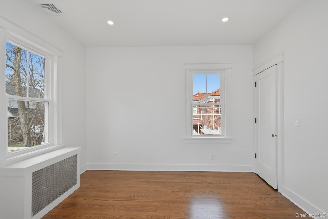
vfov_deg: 77.3
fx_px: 137
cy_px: 110
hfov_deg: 100.4
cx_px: 164
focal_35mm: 15
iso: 200
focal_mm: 10
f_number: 5.6
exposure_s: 1/125
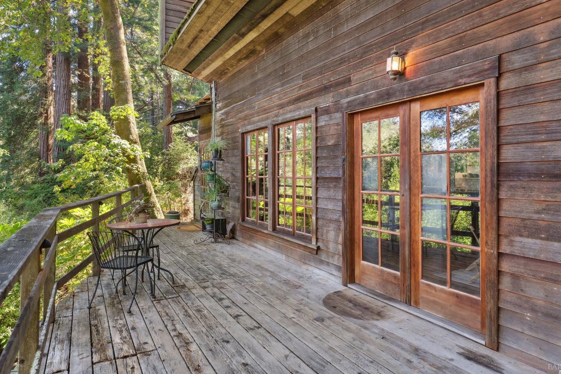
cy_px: 185
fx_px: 374
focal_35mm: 24
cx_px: 287
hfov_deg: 73.7
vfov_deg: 53.1
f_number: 6.3
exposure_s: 1/40
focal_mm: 23
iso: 400
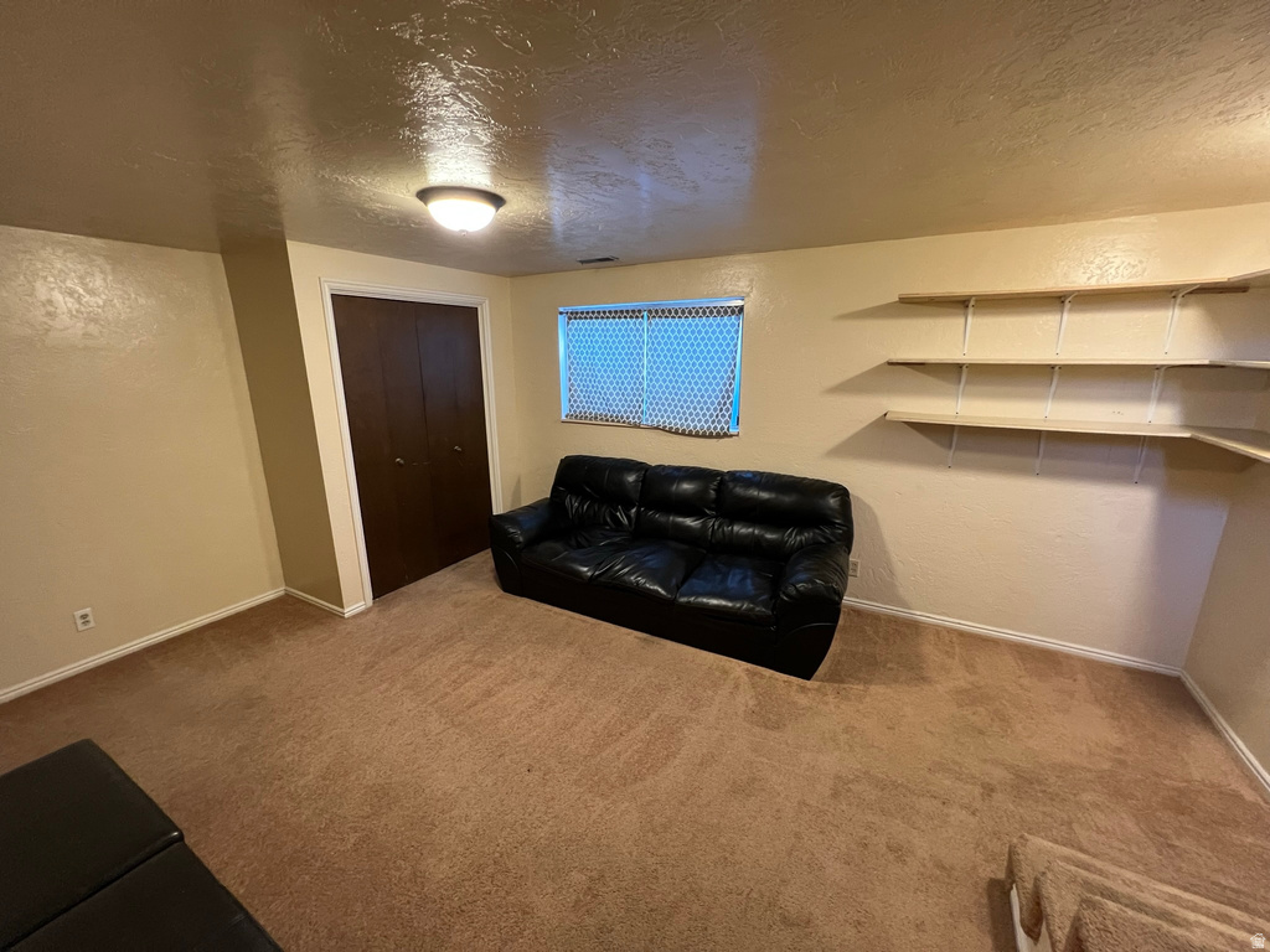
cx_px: 635
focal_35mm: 13
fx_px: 477
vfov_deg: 89.9
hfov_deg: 106.2
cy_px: 476
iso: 400
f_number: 1.8
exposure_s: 1/60
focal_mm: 1.57
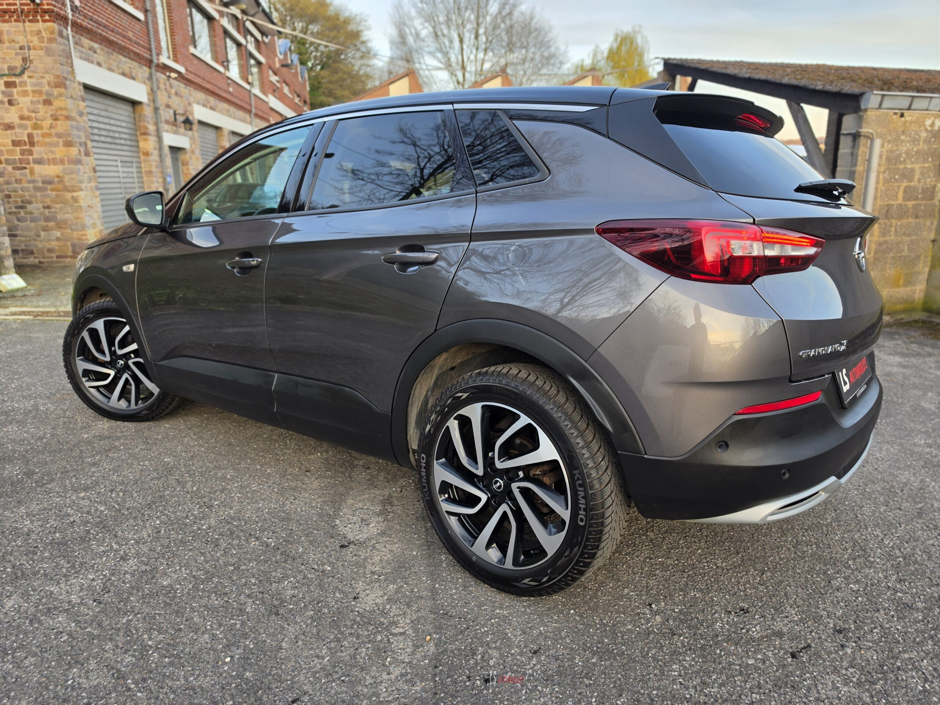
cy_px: 352
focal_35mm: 23
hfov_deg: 73.9
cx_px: 470
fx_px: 625
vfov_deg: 58.9
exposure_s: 1/180
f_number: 1.4
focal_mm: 6.5
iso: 50
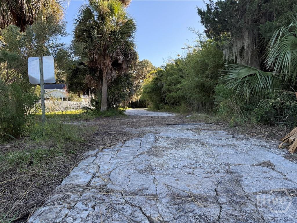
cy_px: 112
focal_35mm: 24
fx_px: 206
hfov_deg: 71.6
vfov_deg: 56.8
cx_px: 148
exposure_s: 1/543
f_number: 1.78
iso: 100
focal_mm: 6.76
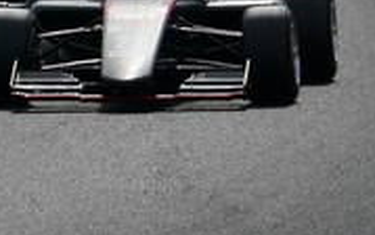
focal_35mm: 1655
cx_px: -344
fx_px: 16919
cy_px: -141
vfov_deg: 0.8
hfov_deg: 1.3
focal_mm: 404
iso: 200
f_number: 10
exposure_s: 1/800
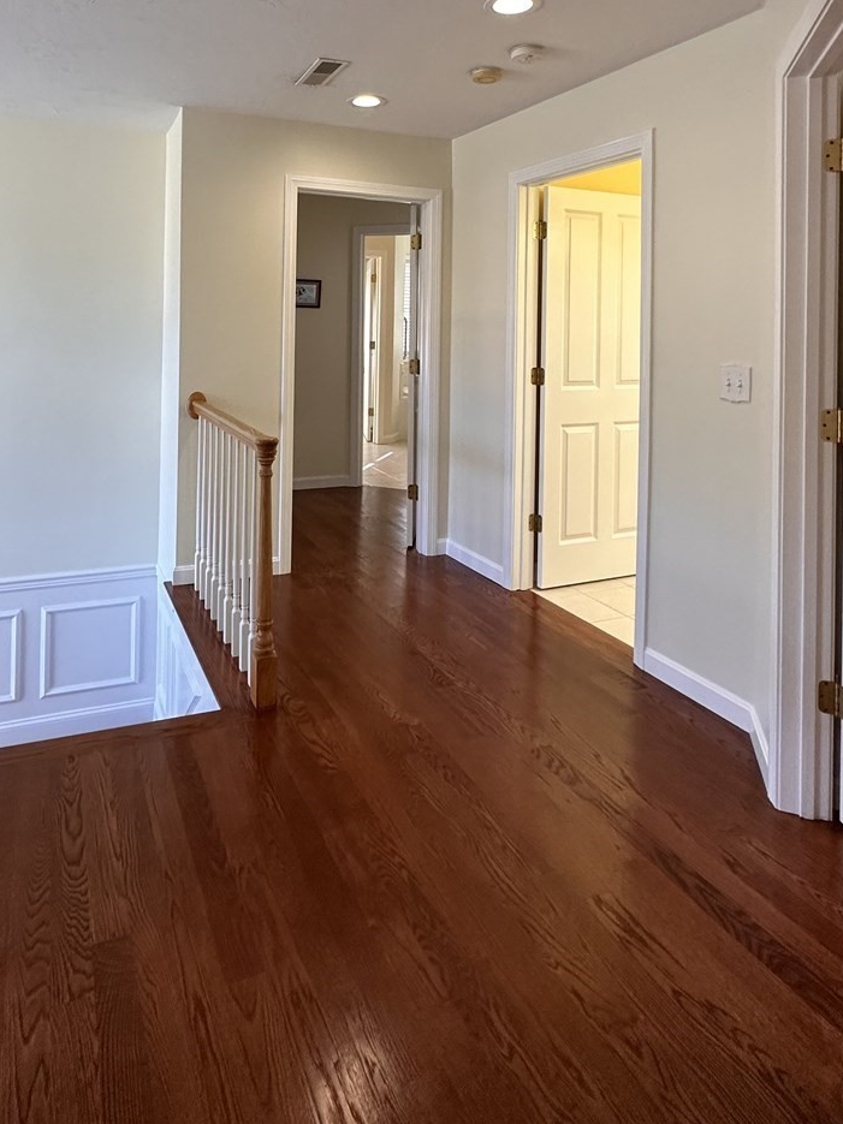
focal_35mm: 23
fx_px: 747
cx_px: 340
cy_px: 319
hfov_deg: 58.4
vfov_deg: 70.3
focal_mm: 2.22
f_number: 2.2
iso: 250
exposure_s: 1/120
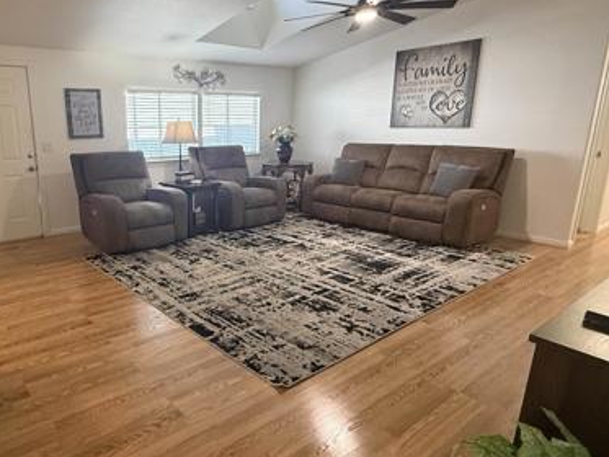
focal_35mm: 24
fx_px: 422
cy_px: 225
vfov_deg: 56.8
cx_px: 193
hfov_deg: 69.1
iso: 500
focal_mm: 2.22
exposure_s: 1/60
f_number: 2.2
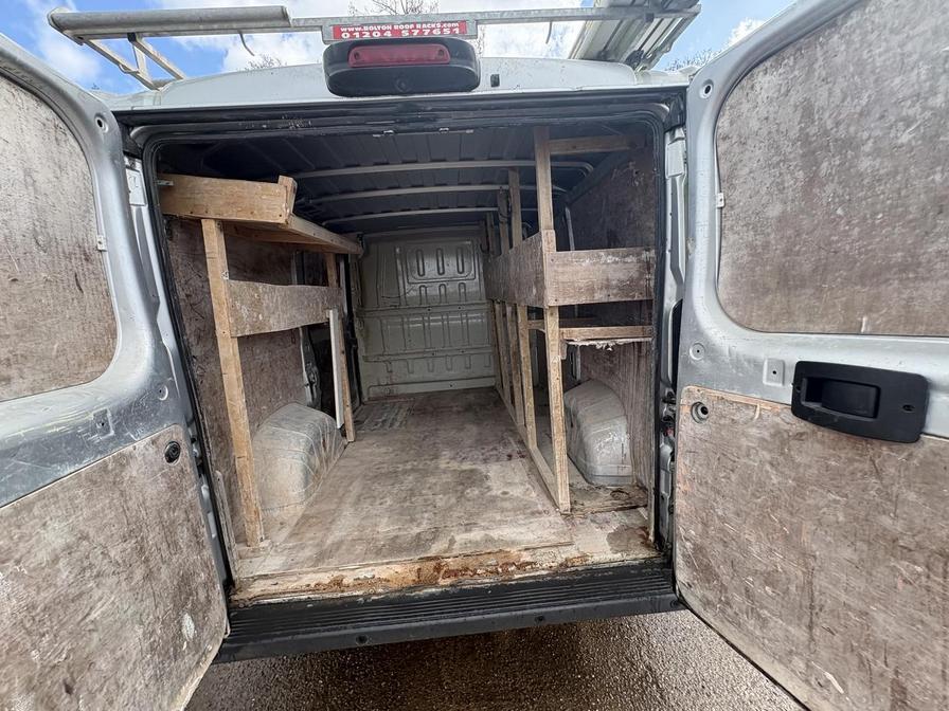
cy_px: 356
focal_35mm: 14
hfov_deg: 102.1
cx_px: 474
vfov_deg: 85.7
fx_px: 384
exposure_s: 1/282
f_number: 2.2
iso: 64
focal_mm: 2.22
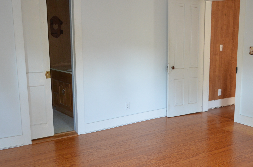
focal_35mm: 42
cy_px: 96
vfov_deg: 31.7
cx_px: 157
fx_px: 295
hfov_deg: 46.1
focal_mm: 18
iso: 1000
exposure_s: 1/60
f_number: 3.5
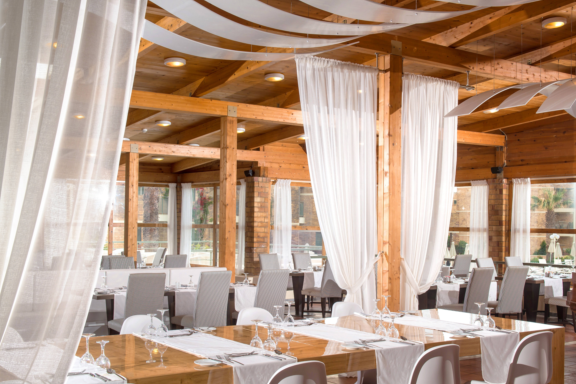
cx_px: 312
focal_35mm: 45
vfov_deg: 29.9
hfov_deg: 43.6
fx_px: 720
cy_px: 210
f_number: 8
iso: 200
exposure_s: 1/60
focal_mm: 32
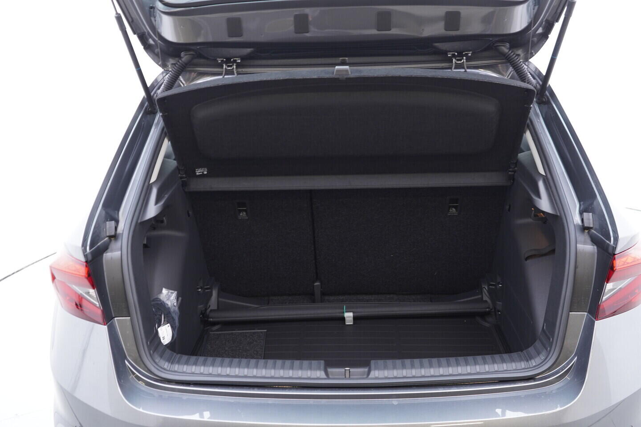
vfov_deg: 36.9
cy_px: 214
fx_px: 641
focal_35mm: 36
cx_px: 320
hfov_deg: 53.1
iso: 320
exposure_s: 1/40
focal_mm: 24
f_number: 2.8
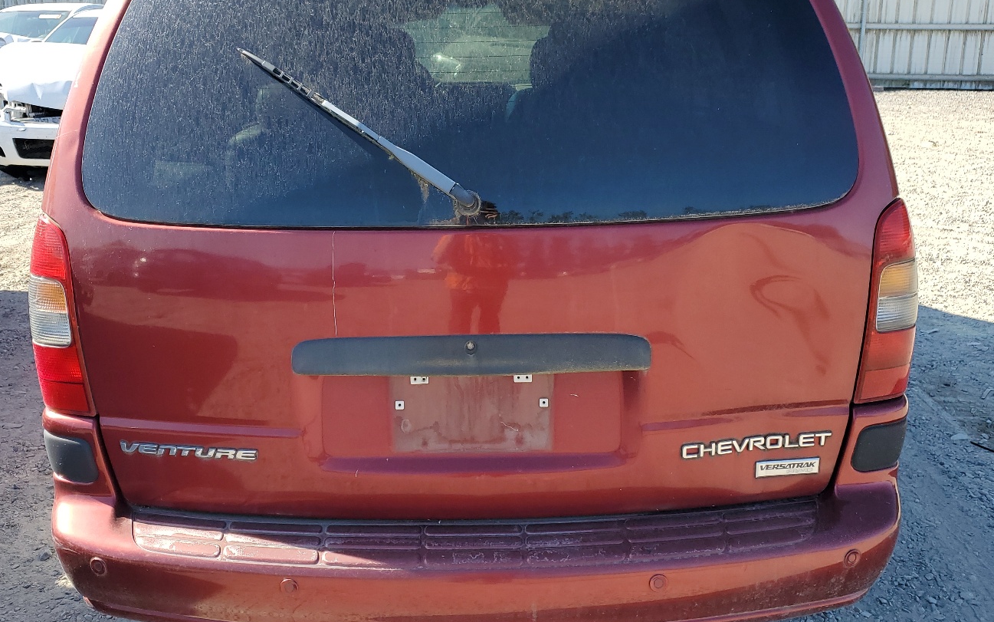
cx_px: 466
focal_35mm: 34
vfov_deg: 37.2
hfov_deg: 56.7
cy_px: 256
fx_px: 921
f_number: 1.5
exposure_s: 1/909
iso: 50
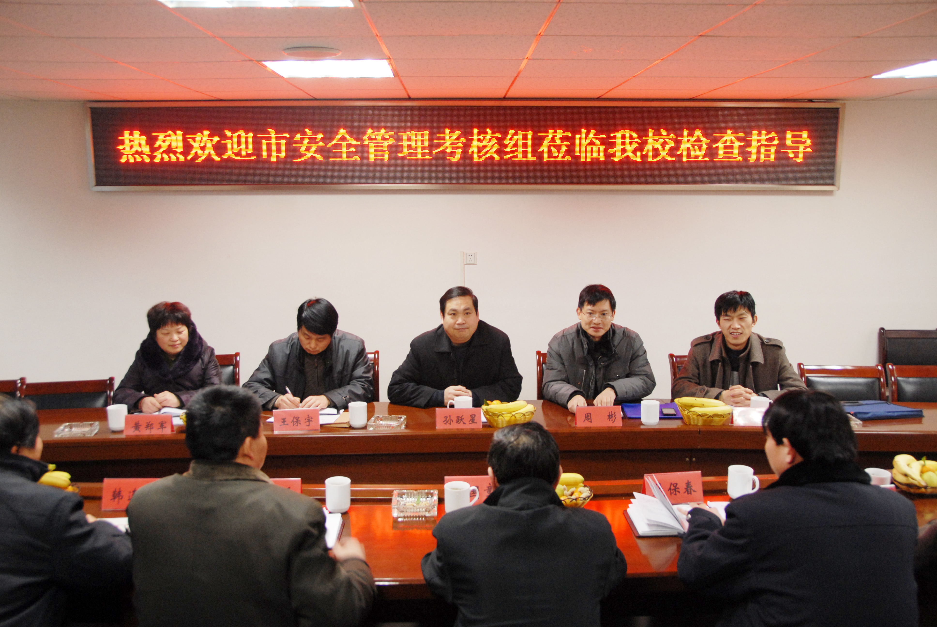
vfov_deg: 40.1
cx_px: 468
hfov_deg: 57.2
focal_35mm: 33
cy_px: 314
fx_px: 860
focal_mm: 22
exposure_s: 1/20
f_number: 3.8
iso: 400
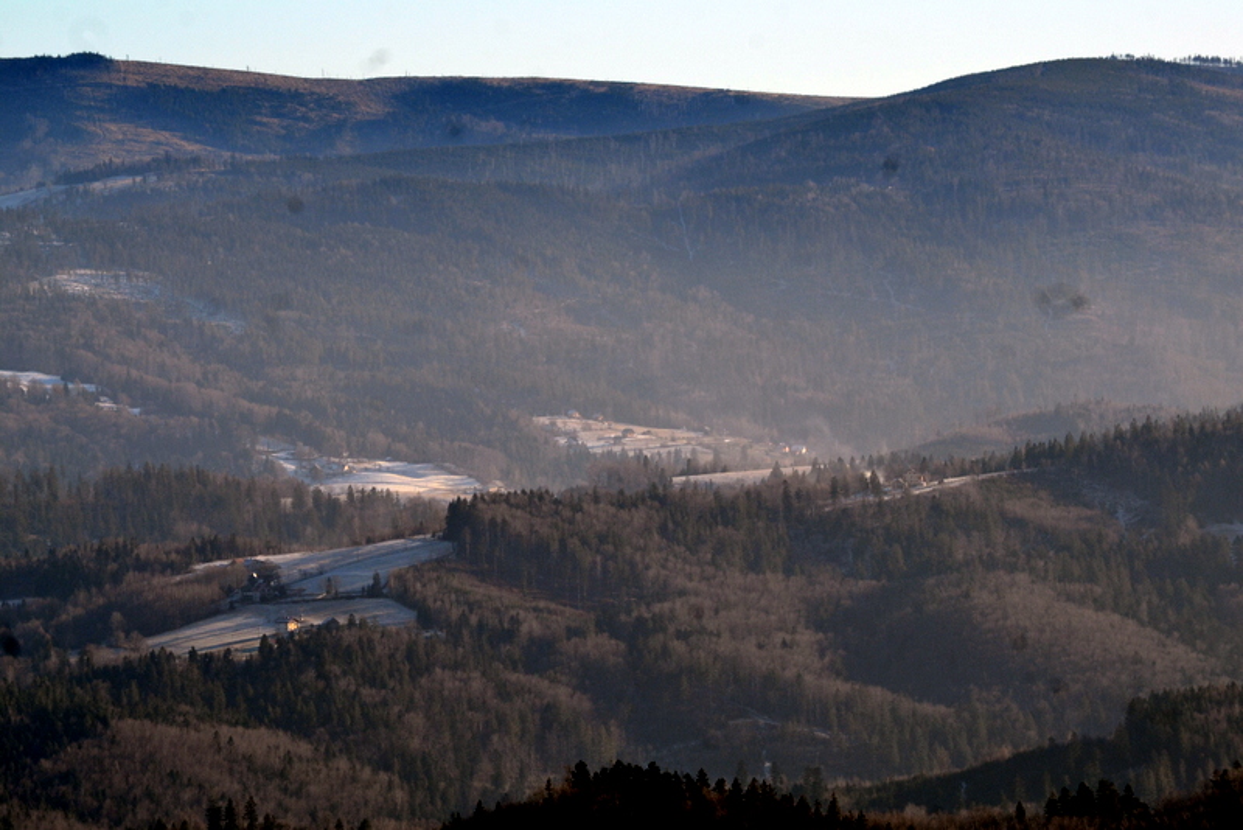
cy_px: 415
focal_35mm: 232
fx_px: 8030
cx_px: 622
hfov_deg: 8.9
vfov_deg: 5.9
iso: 400
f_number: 11
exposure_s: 1/500
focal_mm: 155
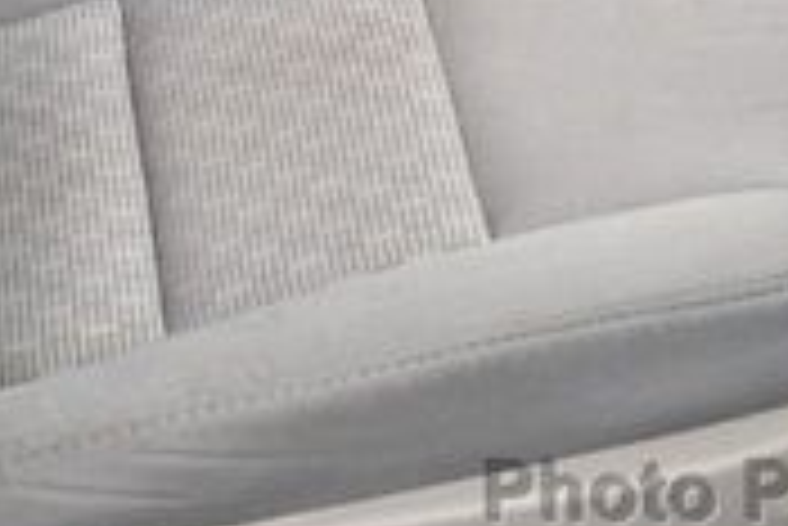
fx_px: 3856
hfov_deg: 11.7
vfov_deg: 7.6
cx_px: 419
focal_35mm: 176
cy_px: -384
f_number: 3.8
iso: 2000
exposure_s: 1/125
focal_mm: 24
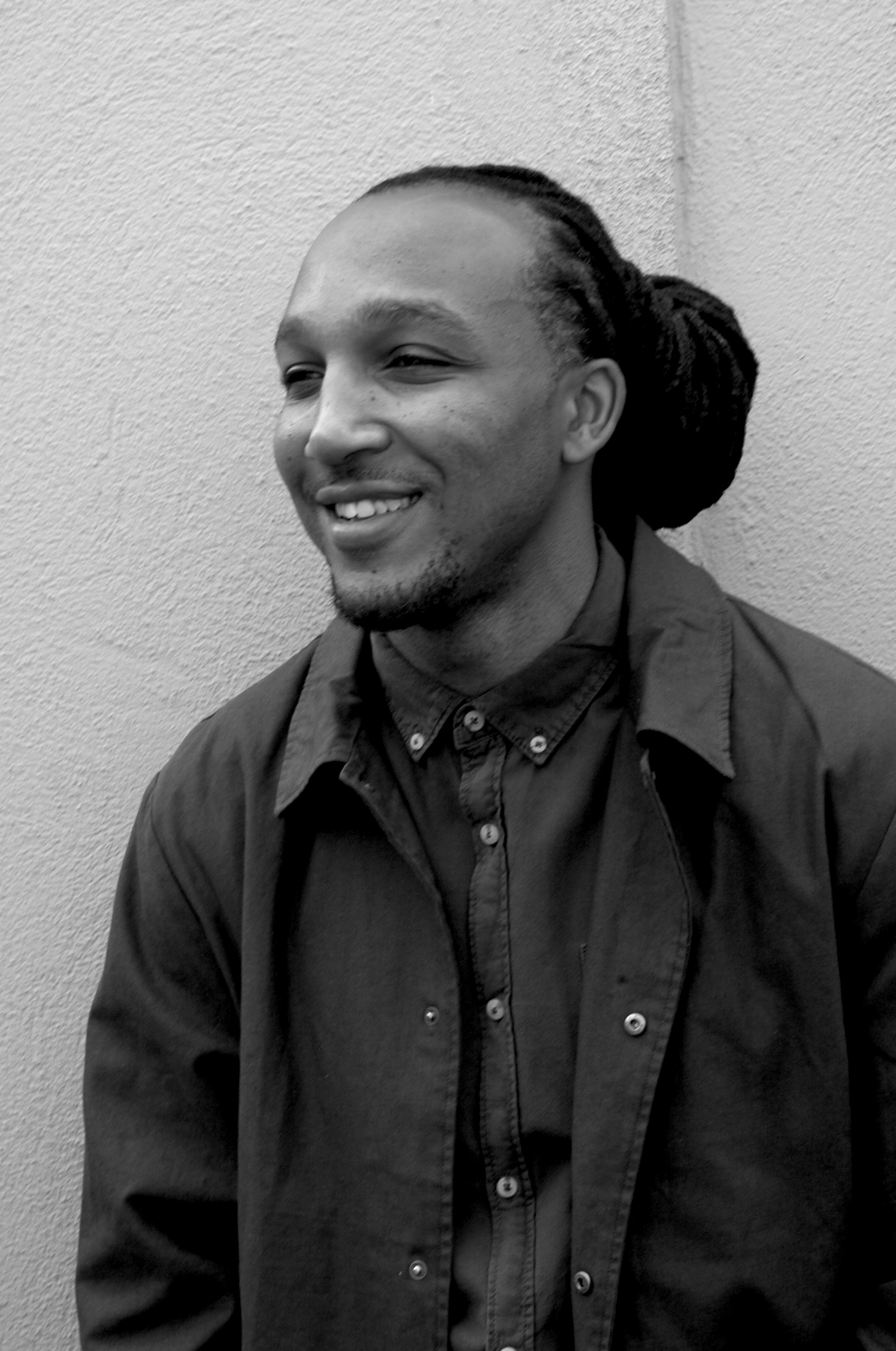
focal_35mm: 78
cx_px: 448
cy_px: 676
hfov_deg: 17.4
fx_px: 2923
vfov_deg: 26.0
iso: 200
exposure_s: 1/40
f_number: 16
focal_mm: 52
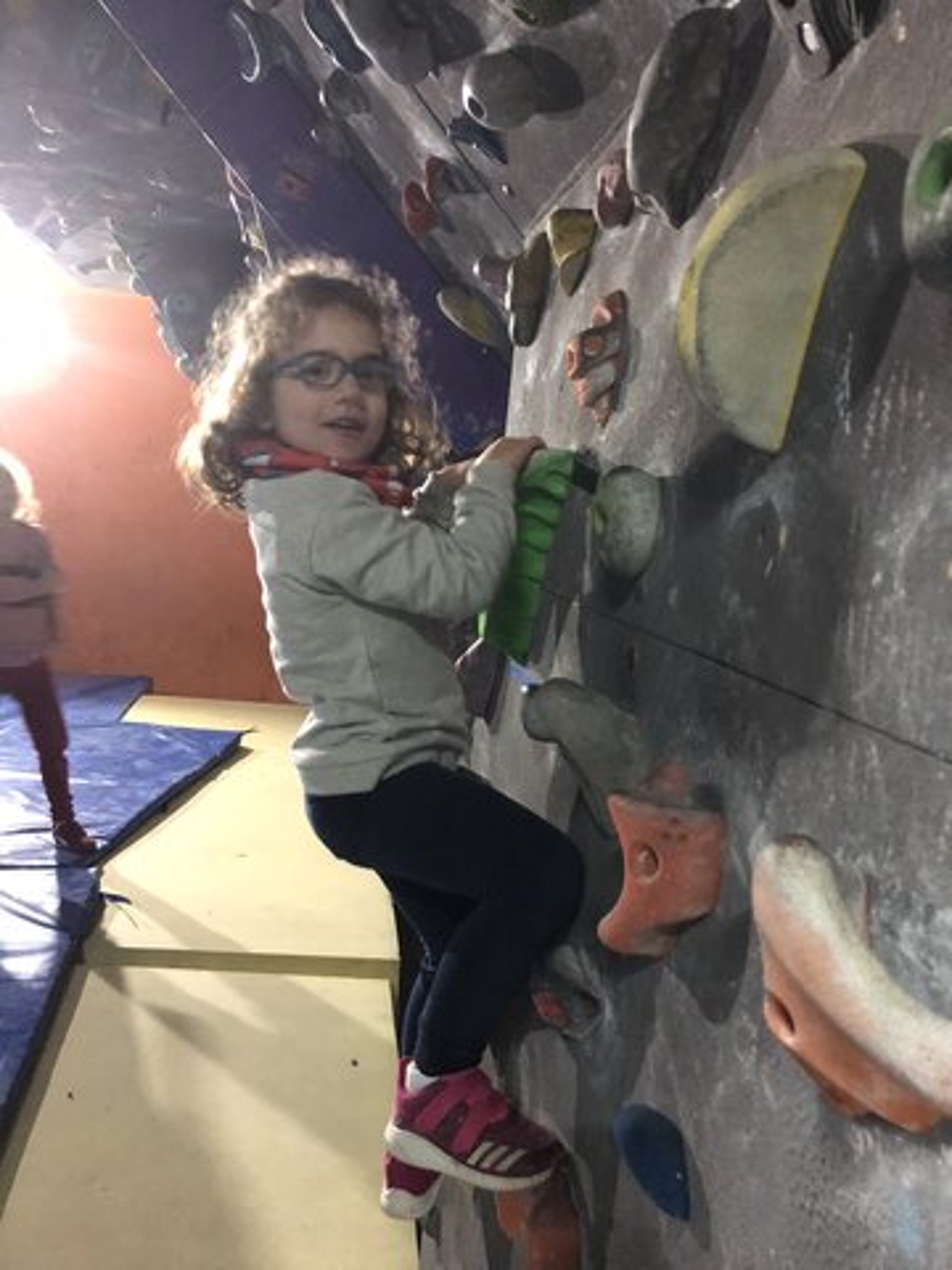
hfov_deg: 49.7
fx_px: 1027
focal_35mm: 28
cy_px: 635
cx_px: 476
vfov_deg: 63.4
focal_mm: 3.99
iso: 640
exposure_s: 1/20
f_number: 1.8
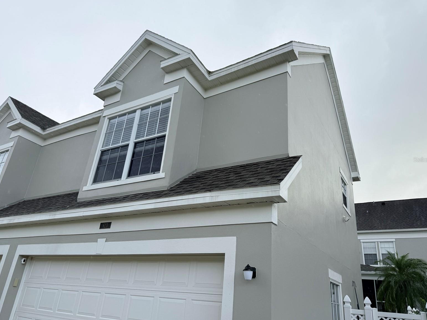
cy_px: 159
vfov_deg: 54.9
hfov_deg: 69.4
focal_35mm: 25
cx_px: 217
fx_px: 308
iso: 80
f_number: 1.78
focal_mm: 6.76
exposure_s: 1/909
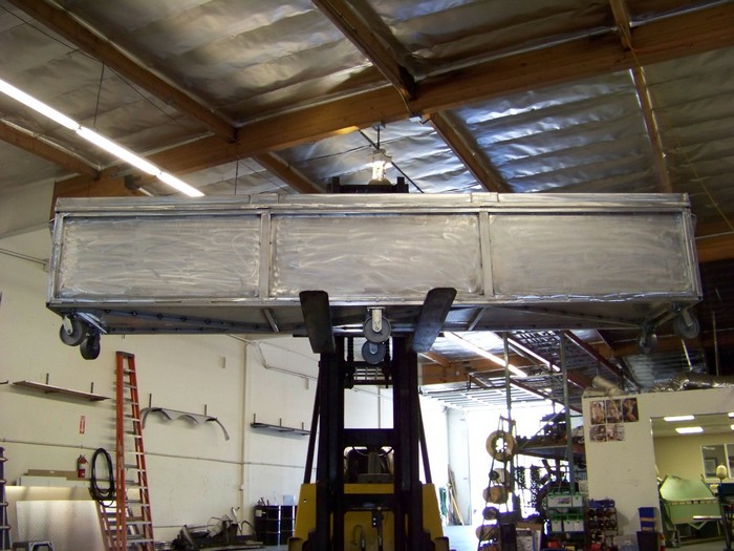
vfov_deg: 39.7
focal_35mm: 36
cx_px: 367
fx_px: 763
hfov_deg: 51.4
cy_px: 276
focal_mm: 5.85
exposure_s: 1/30
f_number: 2.8
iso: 200
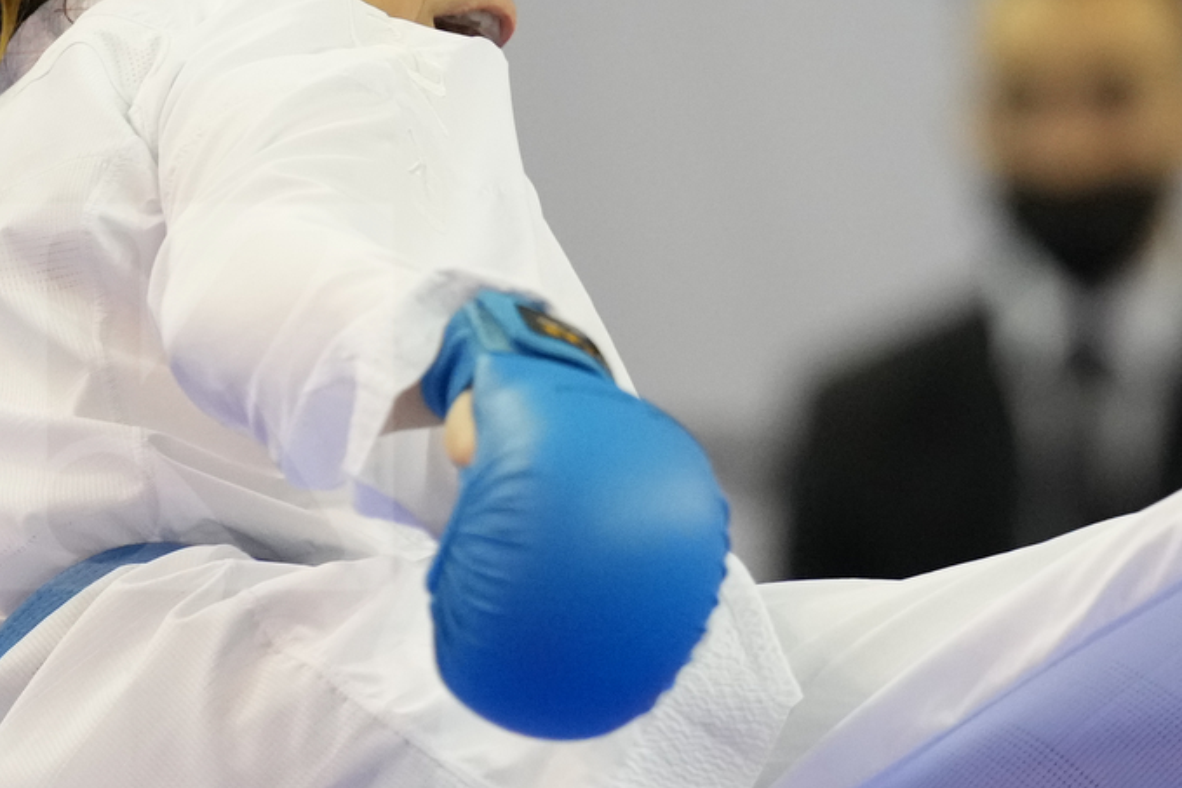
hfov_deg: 3.0
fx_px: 22724
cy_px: 398
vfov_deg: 2.0
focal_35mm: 692
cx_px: 916
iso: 4000
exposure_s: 1/1000
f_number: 2.8
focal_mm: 188
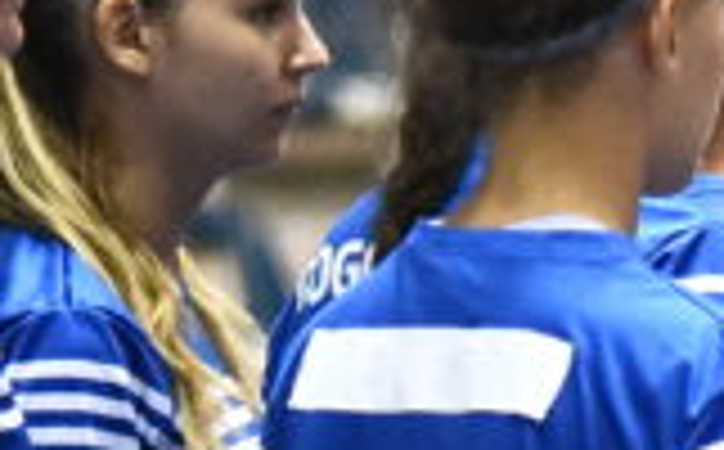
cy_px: 1066
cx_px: 1637
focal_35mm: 711
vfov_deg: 1.8
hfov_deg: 2.9
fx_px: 14005
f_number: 2.8
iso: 7200
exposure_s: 1/1000
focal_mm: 105
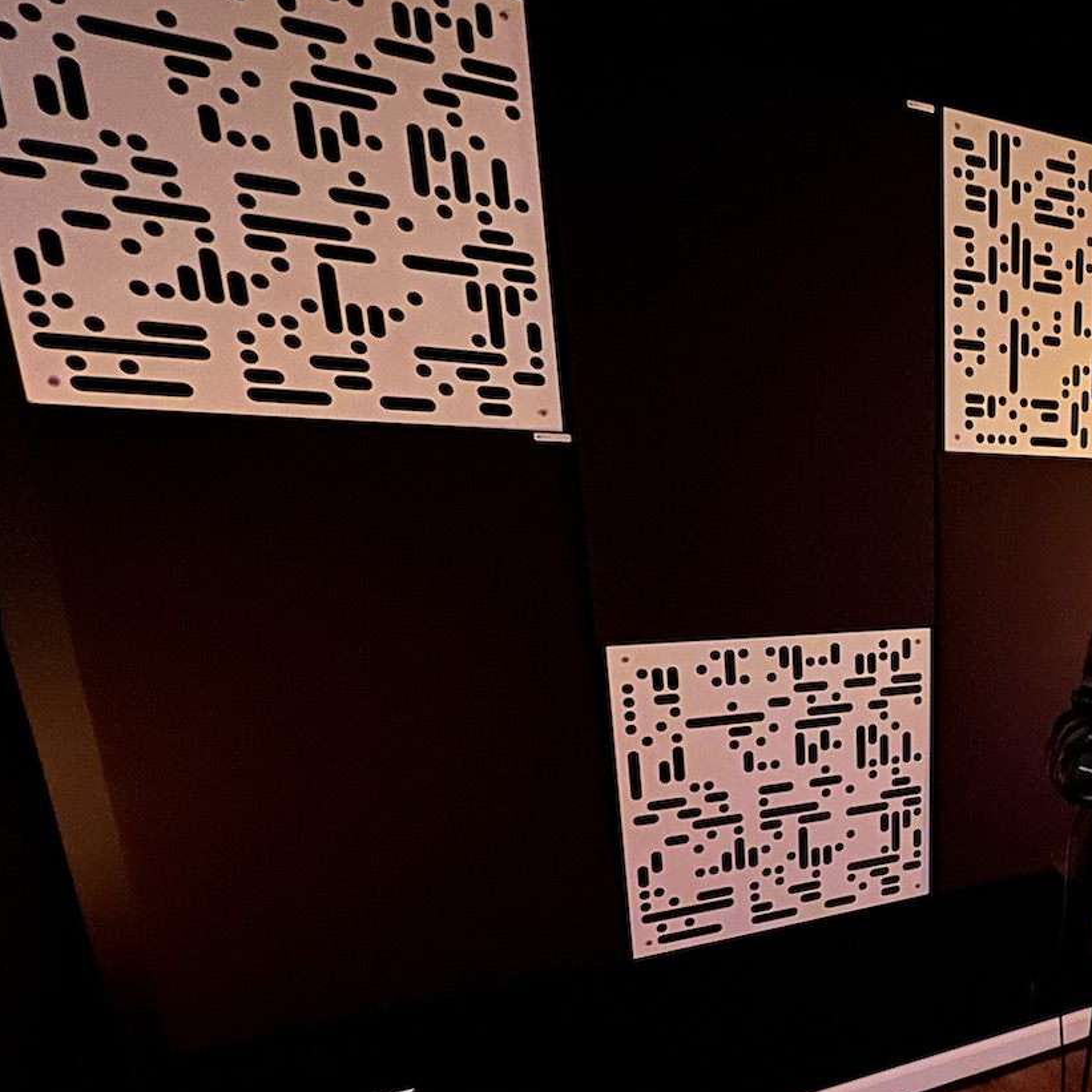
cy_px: 755
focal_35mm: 28
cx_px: 1178
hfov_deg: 44.8
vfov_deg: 55.7
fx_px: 999
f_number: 1.8
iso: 800
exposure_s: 1/5
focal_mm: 1.57
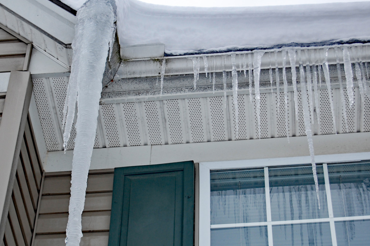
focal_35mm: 107
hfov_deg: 19.2
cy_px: 138
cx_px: 161
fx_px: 1095
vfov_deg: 12.8
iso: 200
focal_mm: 55
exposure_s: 1/200
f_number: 7.1
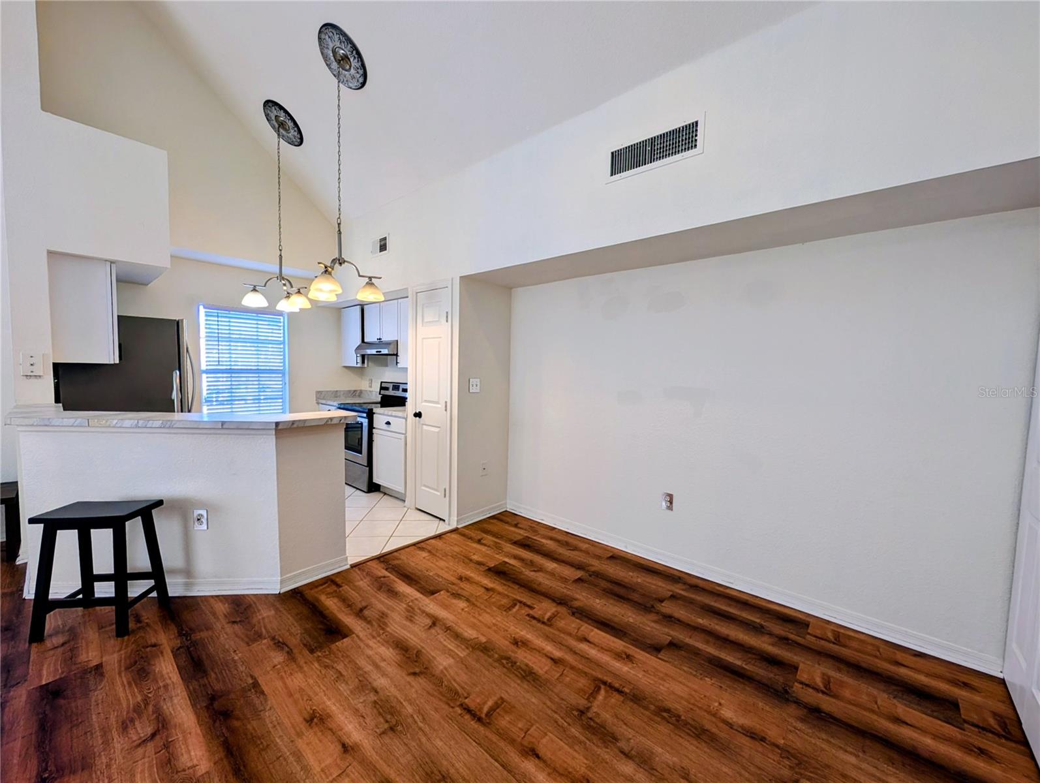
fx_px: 361
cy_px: 392
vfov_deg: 94.6
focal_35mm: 12
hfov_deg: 110.5
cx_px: 520
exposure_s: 1/170
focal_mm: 2.02
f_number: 1.7
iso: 59
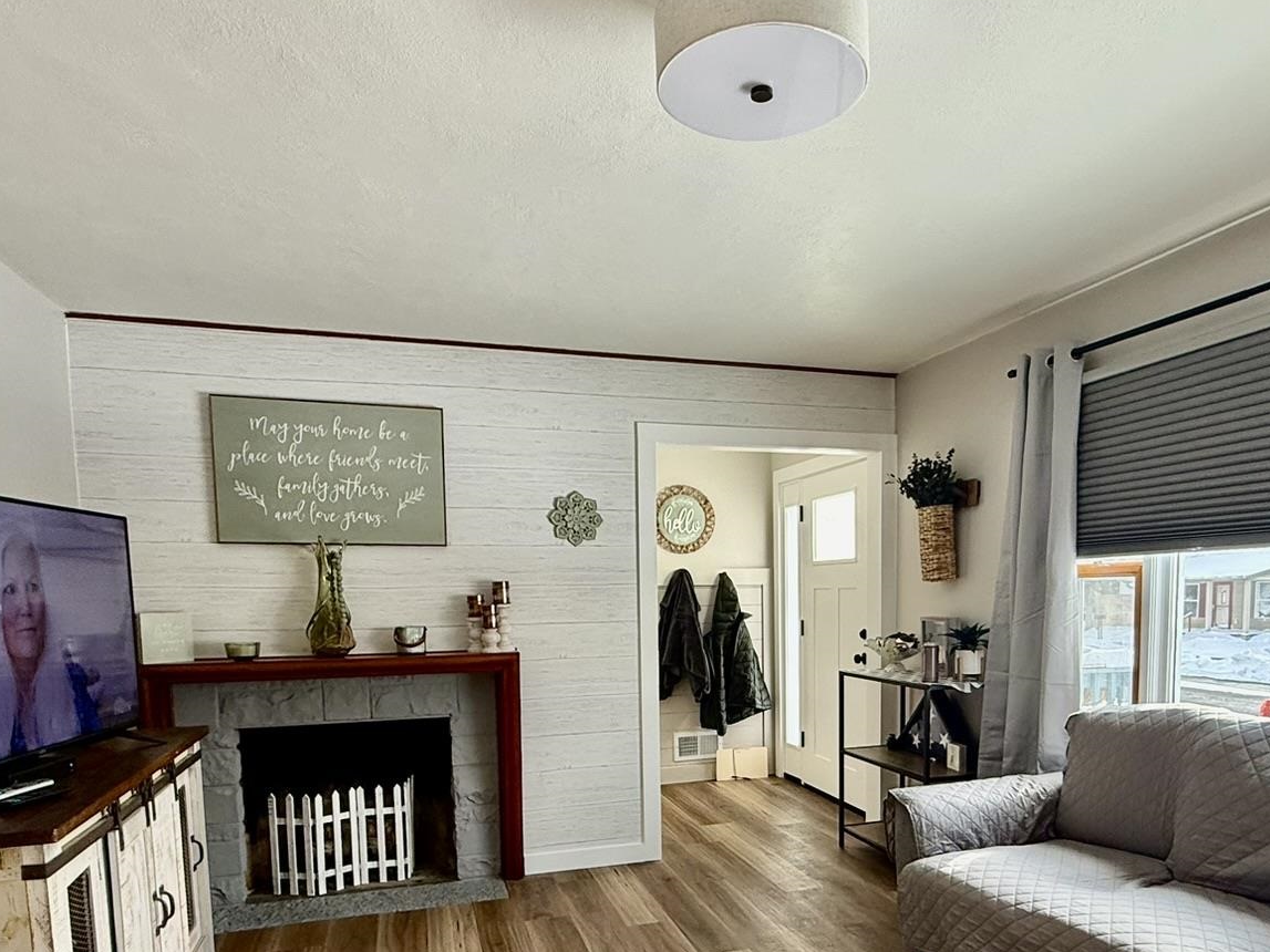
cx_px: 734
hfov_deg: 69.0
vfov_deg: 53.1
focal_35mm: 25
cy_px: 681
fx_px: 917
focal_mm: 2.22
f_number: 2.2
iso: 125
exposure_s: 1/99
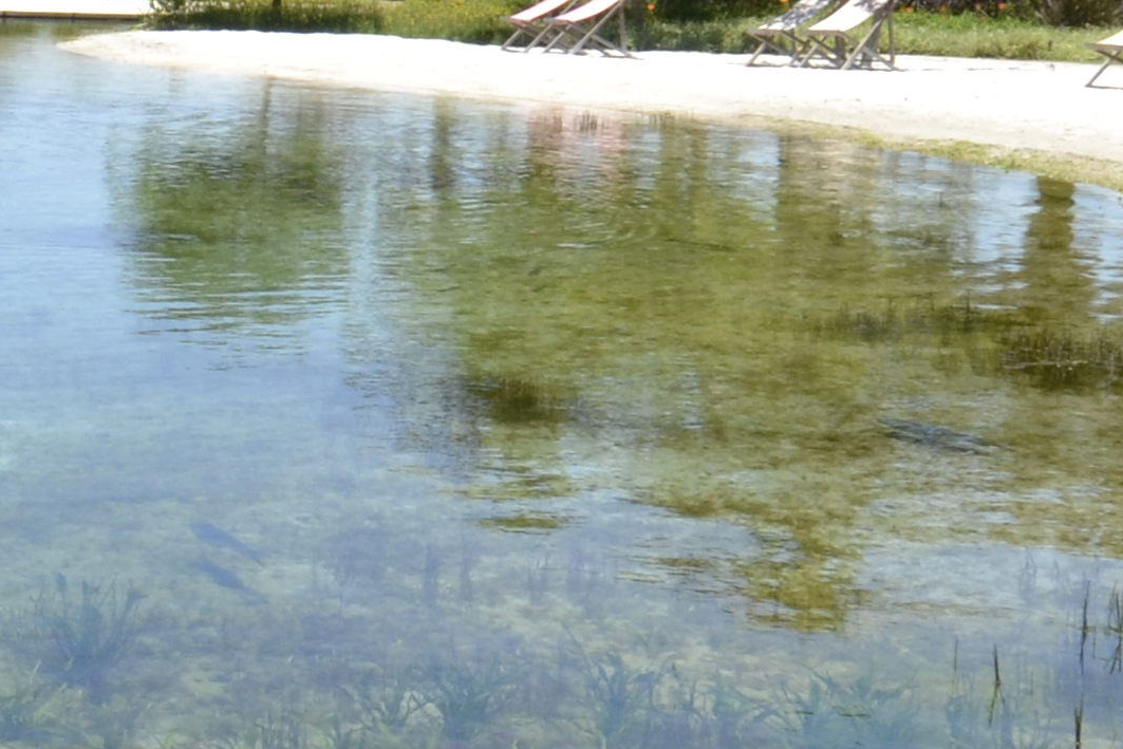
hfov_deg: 24.0
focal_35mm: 78
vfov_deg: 17.5
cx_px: -170
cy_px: 252
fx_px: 2433
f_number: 18
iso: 400
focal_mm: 12
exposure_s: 1/125
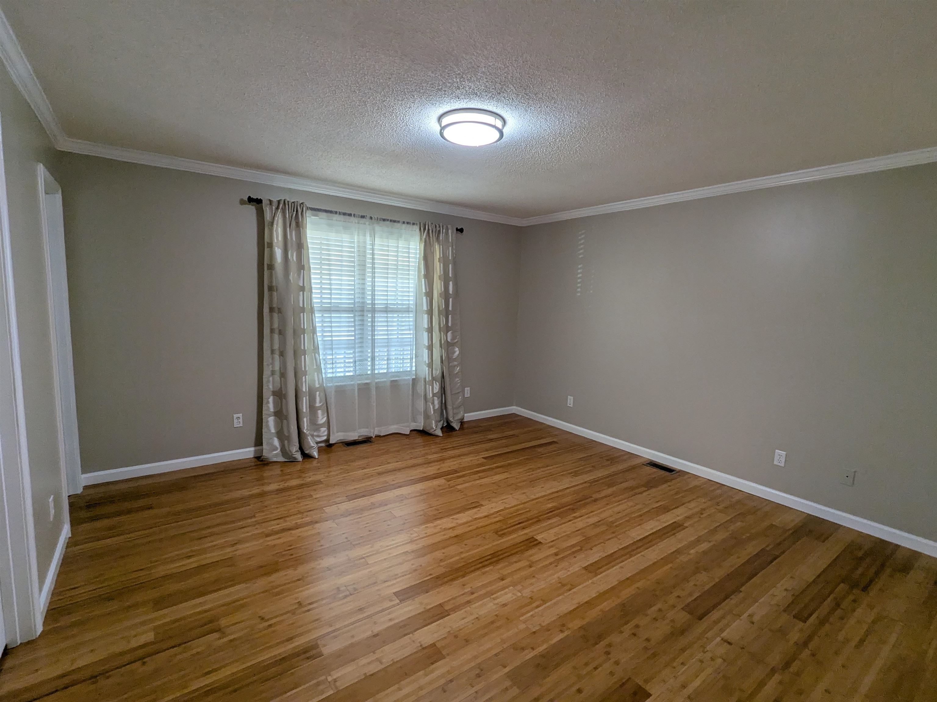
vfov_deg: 78.1
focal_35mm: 16
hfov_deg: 94.5
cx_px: 468
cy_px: 351
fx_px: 433
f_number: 2.2
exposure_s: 1/60
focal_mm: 2.35
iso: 83
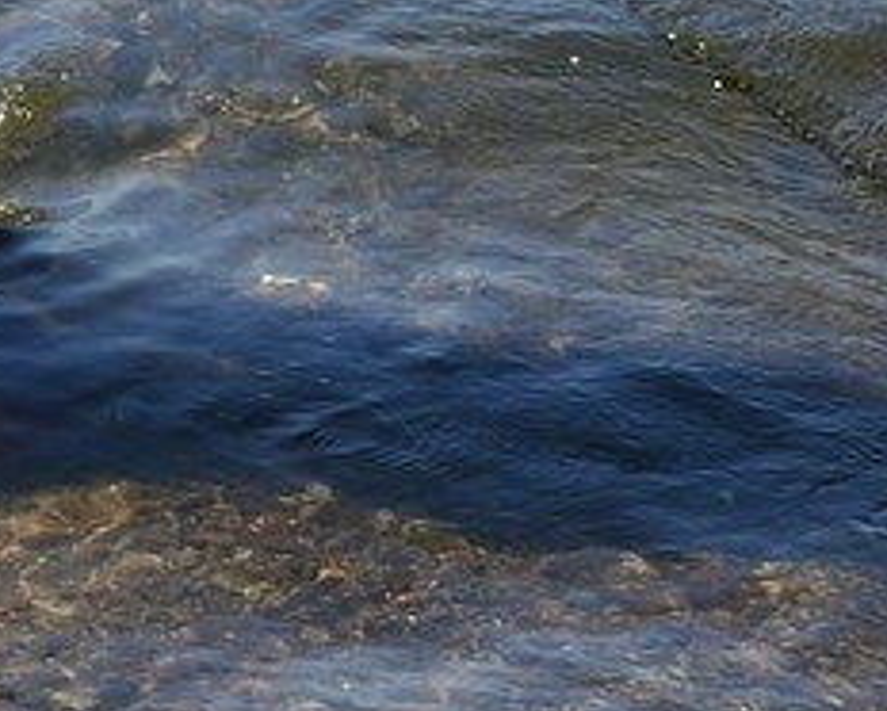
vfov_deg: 4.2
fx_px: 9353
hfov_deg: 5.1
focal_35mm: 356
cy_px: -1304
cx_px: -1740
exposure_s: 1/320
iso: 200
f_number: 13
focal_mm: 55
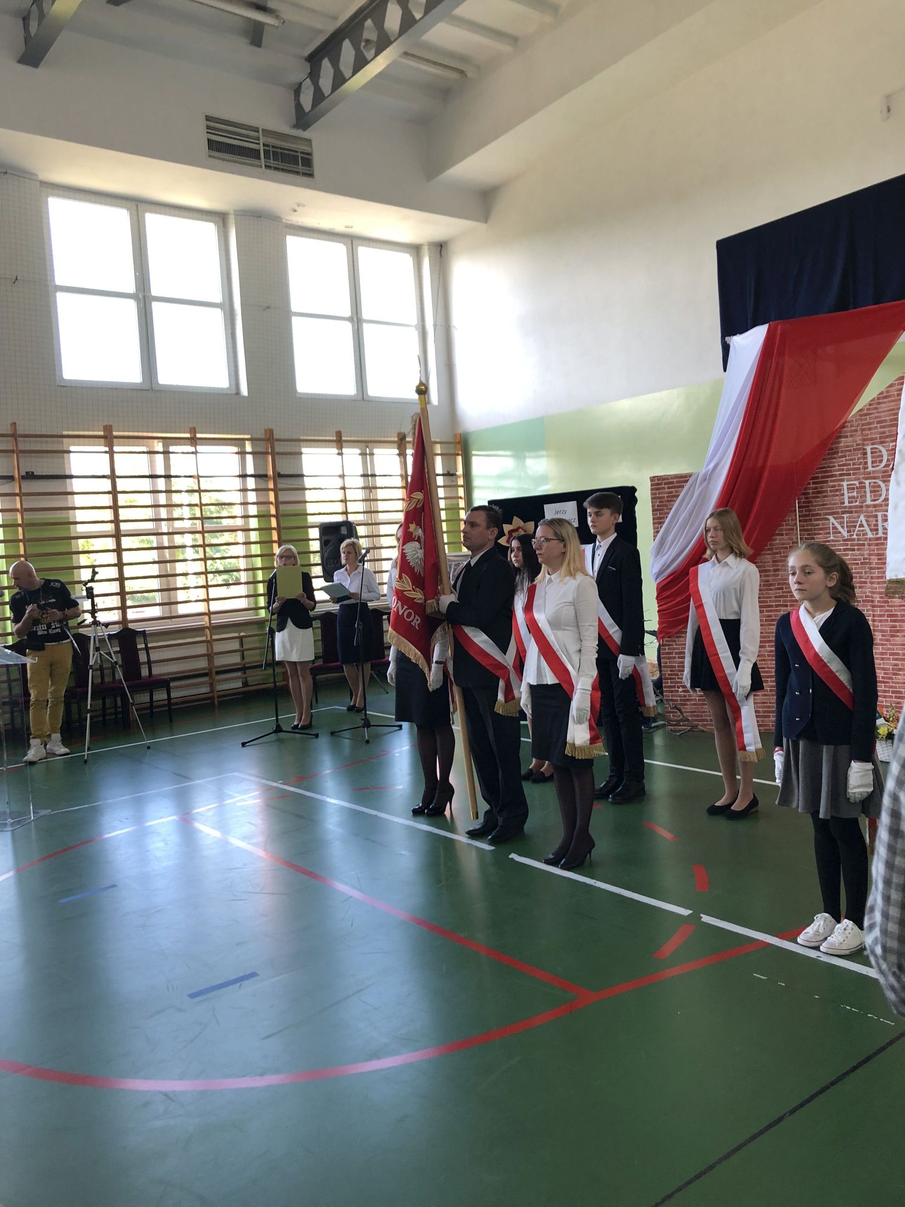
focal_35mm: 28
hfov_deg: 49.7
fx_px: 976
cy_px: 604
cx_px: 452
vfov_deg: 63.4
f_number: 1.8
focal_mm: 4
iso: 25
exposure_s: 1/30
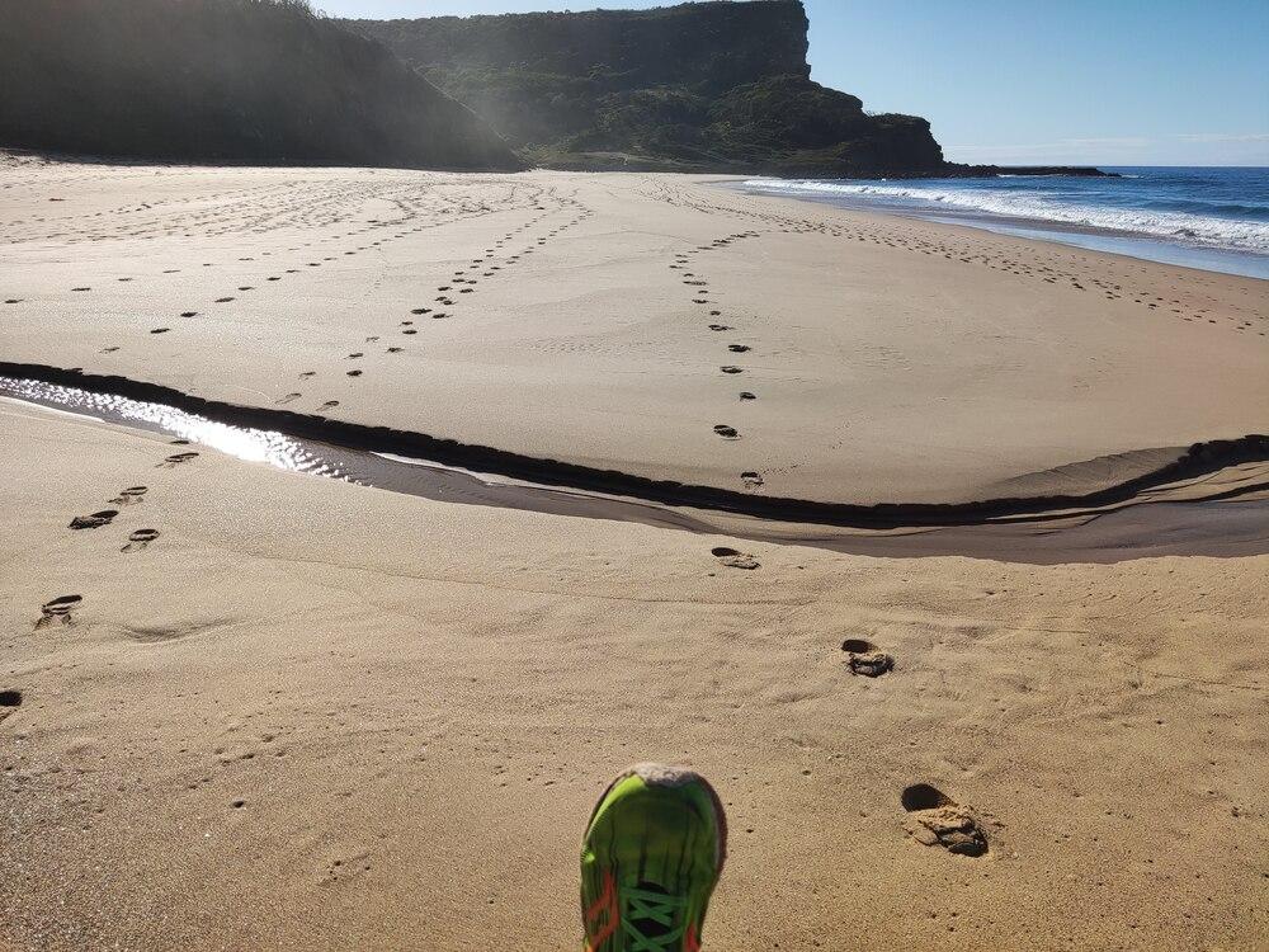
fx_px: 916
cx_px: 634
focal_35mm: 25
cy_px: 476
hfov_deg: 69.4
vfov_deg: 54.9
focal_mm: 4.71
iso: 50
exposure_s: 1/2006
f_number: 1.79
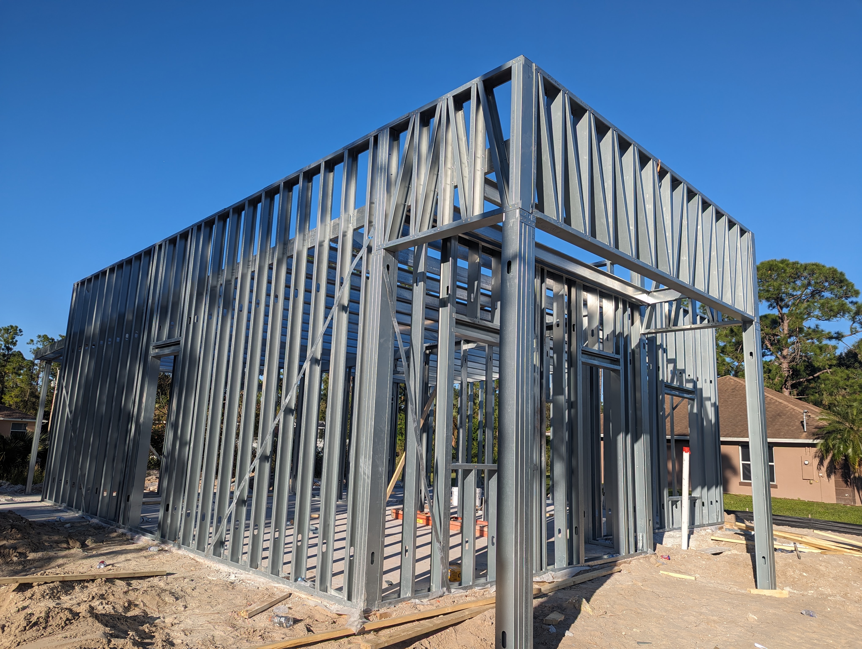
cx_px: 431
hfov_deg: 71.5
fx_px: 598
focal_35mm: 24
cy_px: 324
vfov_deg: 56.9
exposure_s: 1/1887
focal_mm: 6.81
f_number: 1.85
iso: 42
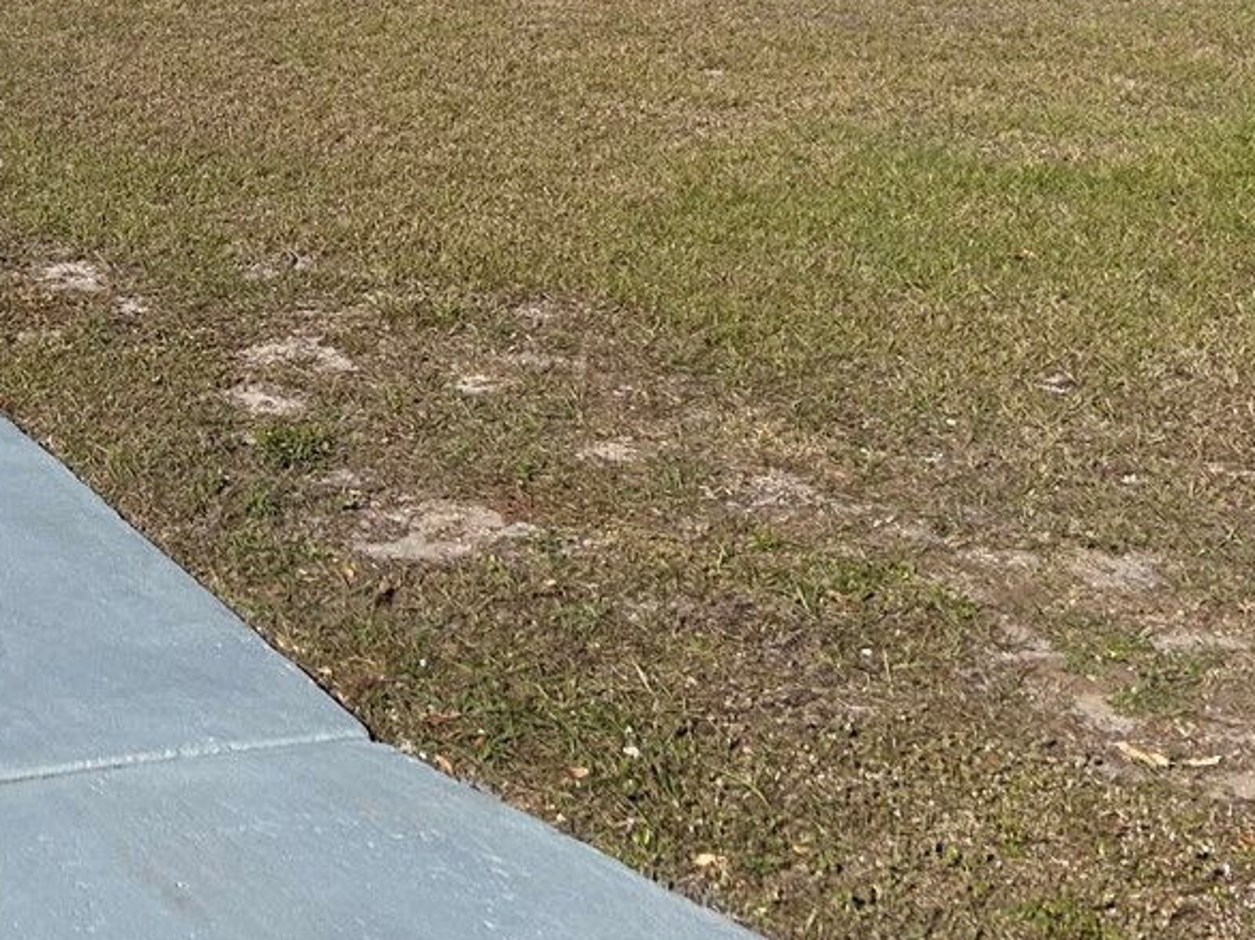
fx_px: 2573
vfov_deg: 19.4
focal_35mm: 71
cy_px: -214
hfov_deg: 25.9
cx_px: -30
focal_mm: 5.7
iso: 50
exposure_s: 1/6211
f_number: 1.5
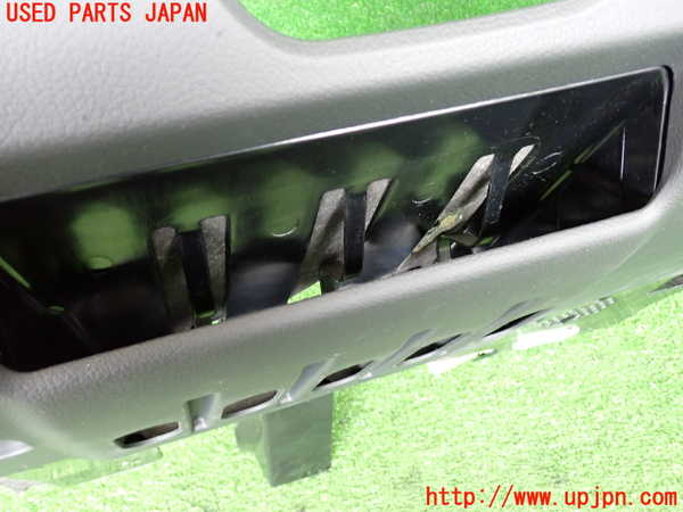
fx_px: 631
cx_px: 342
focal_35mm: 32
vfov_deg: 44.2
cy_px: 256
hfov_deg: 56.8
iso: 640
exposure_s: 1/30
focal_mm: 5.79
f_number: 2.4
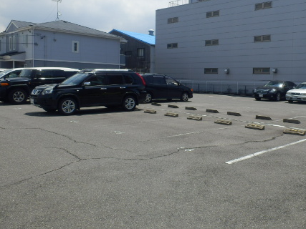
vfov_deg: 39.5
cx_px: 206
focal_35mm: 36
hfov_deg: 50.4
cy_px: 96
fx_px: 318
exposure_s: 1/200
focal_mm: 4.2
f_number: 7.9
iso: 80
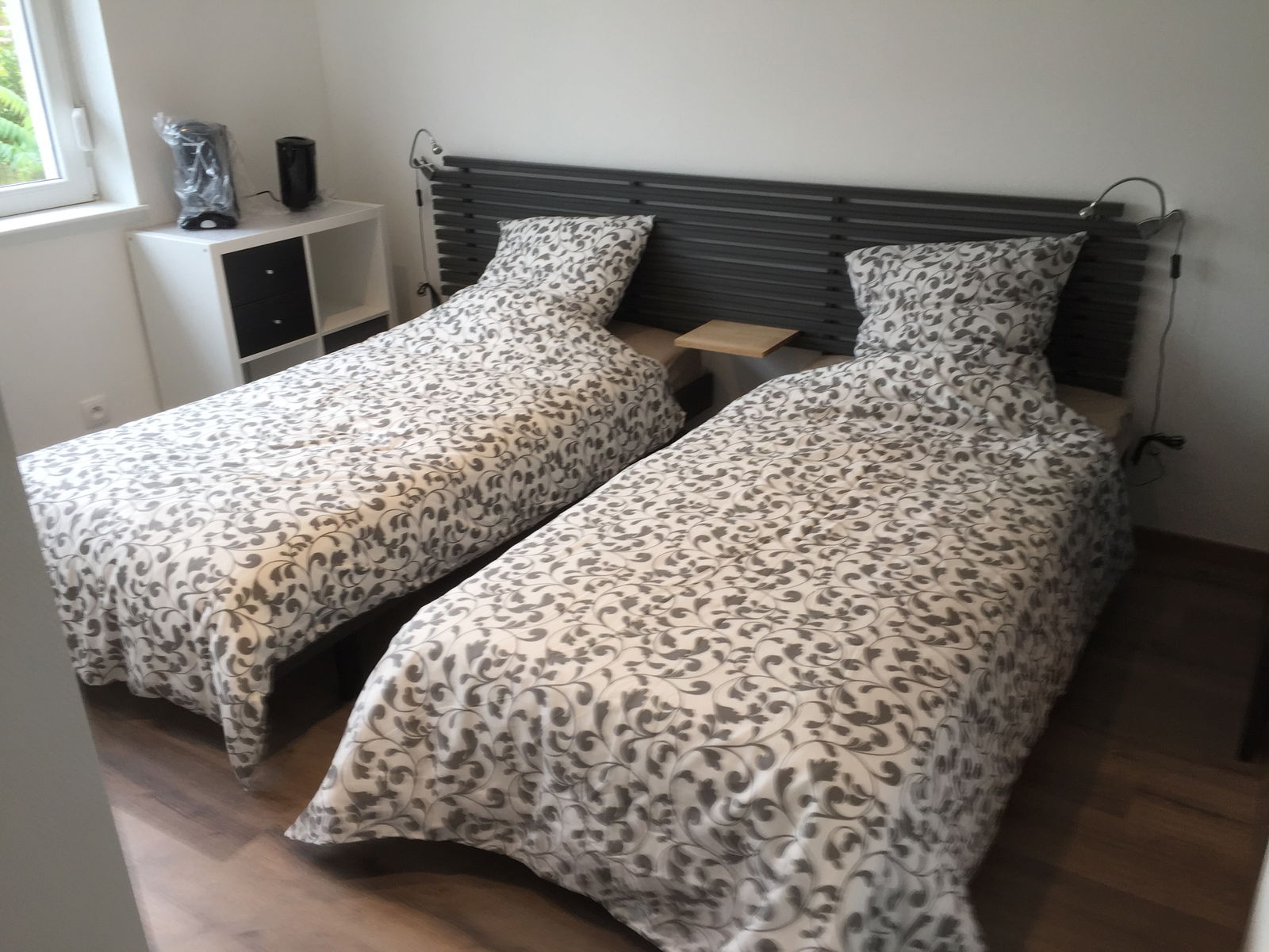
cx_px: 634
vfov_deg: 48.2
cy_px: 476
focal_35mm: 29
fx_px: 1063
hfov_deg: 61.7
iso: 40
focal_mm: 4.15
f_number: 2.2
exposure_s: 1/50
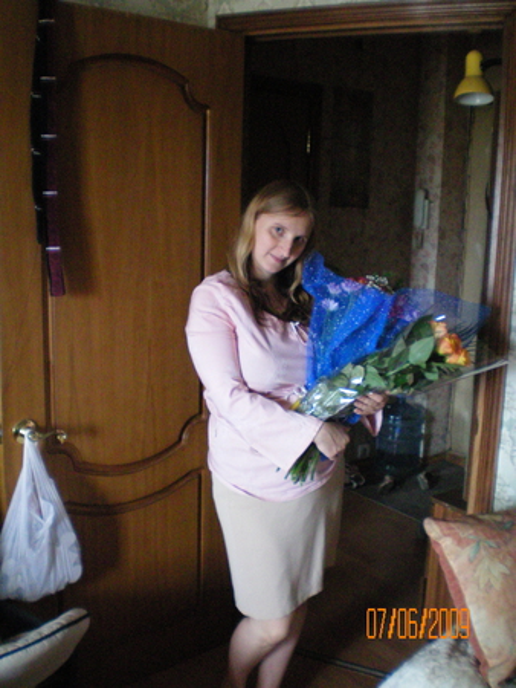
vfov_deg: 49.0
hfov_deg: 37.8
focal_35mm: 38
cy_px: 344
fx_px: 755
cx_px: 258
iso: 400
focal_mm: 6.3
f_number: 3.1
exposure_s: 1/25
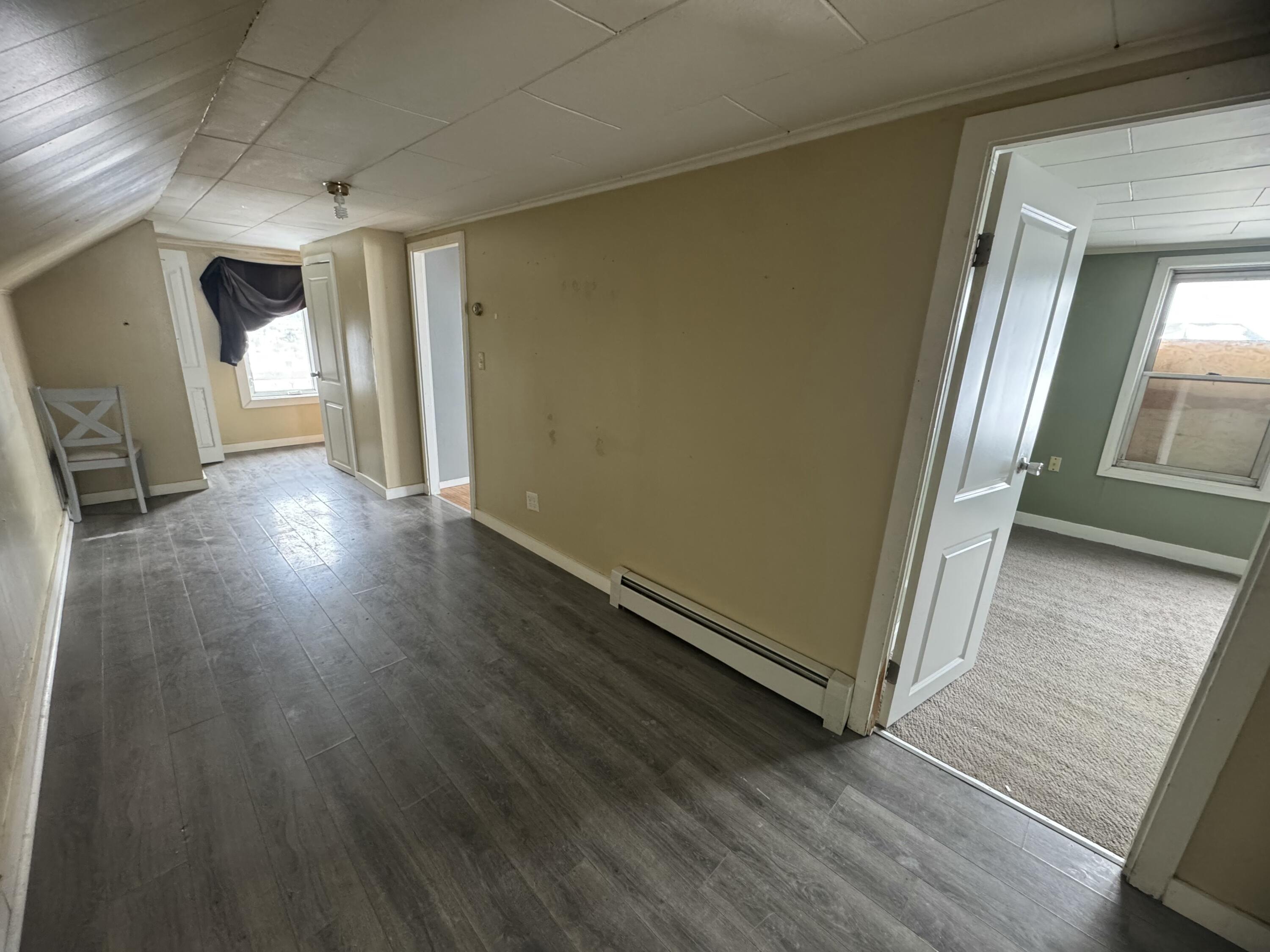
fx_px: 514
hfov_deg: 102.1
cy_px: 476
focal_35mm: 14
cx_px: 635
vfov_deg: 85.7
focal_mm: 2.22
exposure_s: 1/60
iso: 400
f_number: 2.2
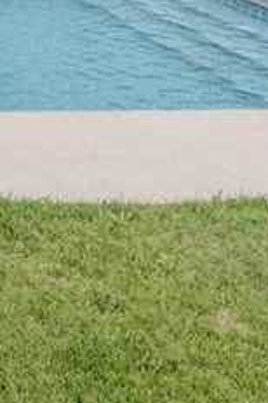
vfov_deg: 22.0
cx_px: -320
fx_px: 927
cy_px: -125
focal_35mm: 83
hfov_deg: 13.3
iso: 100
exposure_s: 1/160
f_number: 8
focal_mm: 10
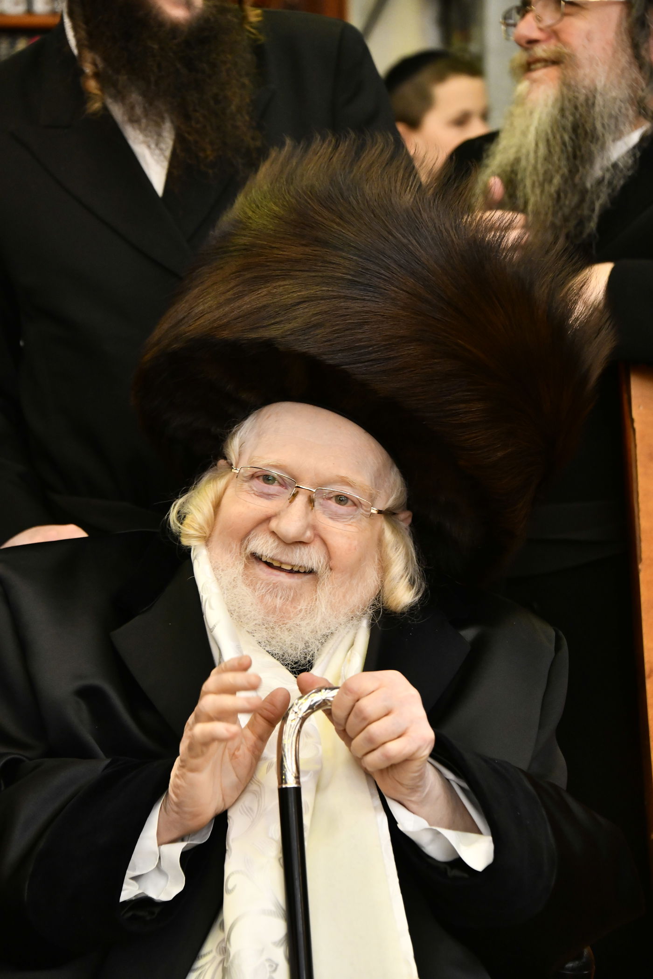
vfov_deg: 18.3
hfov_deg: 12.2
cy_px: 490
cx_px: 326
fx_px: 3047
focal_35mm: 112
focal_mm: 112
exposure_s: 1/160
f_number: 5.6
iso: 2000
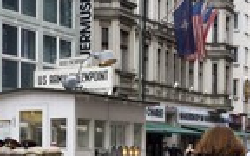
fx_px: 647
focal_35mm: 95
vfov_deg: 13.6
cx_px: -78
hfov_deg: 20.0
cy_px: 153
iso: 800
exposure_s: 1/250
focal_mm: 32
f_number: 8
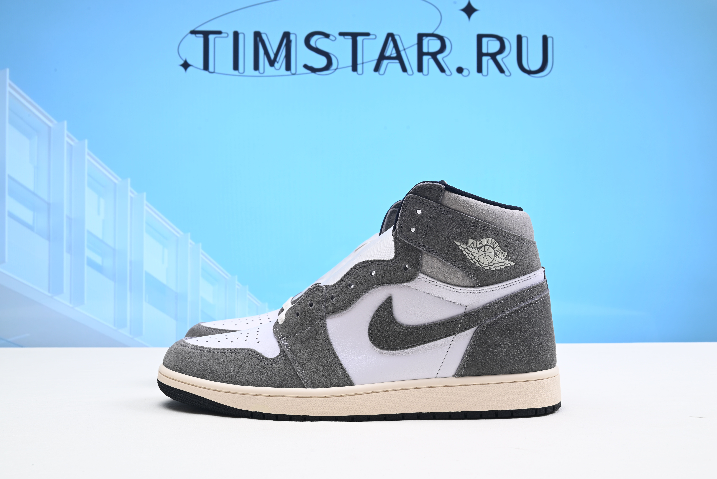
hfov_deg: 48.4
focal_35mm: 40
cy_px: 240
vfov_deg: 33.4
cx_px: 358
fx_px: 797
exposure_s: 1/2
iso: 100
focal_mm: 40
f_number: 16
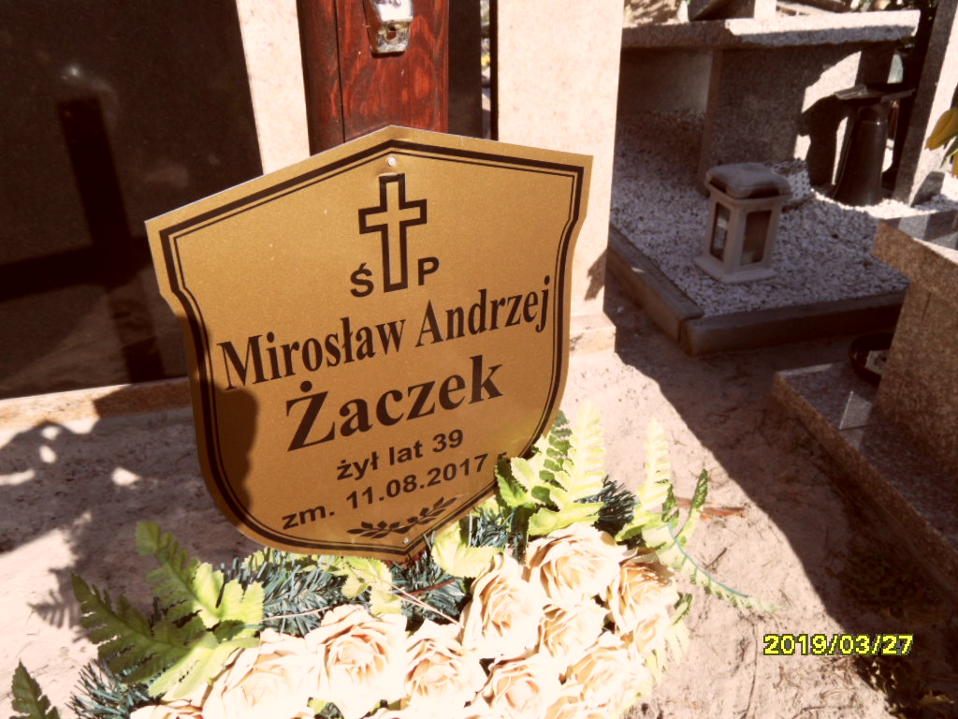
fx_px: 775
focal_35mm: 28
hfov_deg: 63.4
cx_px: 479
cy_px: 360
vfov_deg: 49.7
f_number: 3.4
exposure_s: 1/750
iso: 80
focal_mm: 4.6
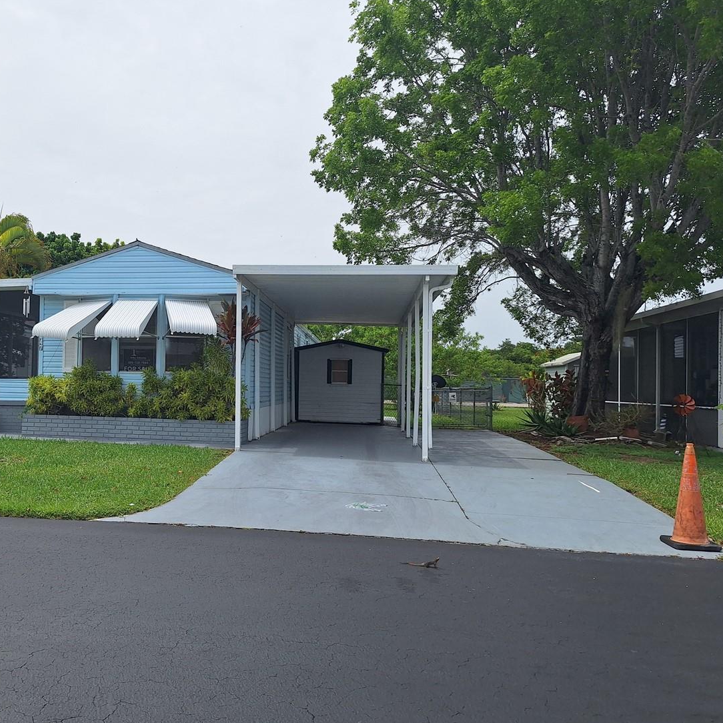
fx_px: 709
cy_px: 364
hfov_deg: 53.1
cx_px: 247
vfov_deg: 54.0
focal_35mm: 30
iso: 40
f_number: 1.8
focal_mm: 5.54
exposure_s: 1/3968
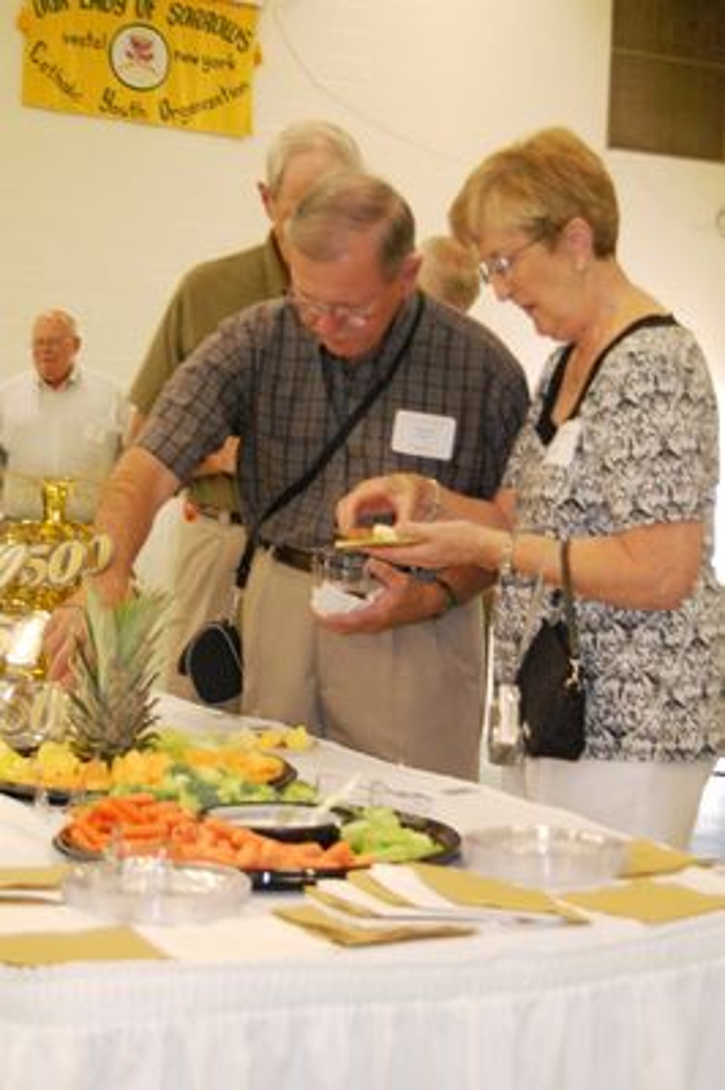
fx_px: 1816
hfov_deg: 22.6
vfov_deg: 33.4
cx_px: 362
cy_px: 545
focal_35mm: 60
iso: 1600
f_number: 5
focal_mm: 40
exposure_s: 1/30
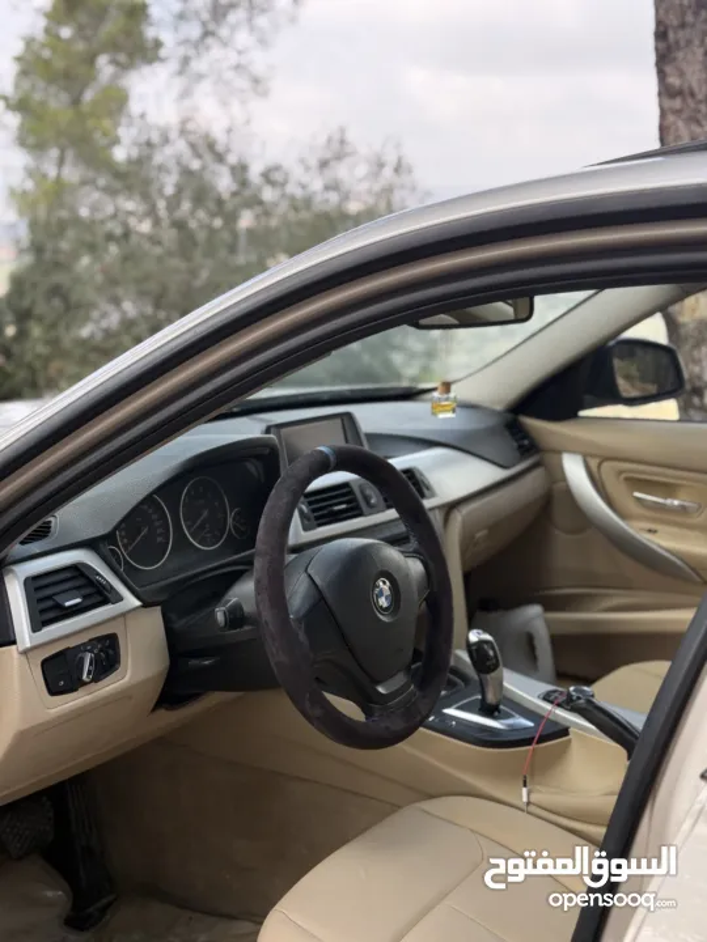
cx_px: 354
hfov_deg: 30.3
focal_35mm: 48
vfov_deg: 39.7
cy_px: 471
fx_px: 1307
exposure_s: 1/484
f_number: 1.78
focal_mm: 6.76
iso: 64
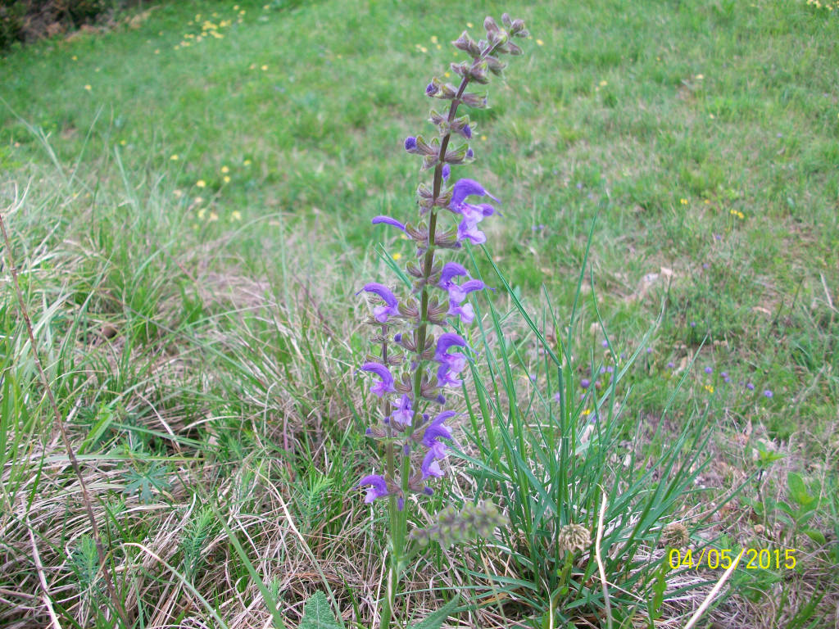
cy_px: 314
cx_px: 420
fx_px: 776
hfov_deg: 56.8
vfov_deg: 44.2
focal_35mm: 32
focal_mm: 5.7
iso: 64
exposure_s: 1/160
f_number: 2.8
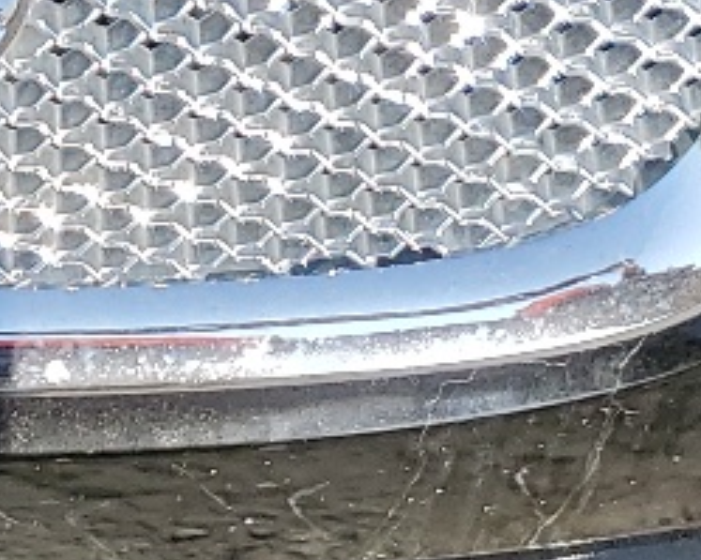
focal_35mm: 163
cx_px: -149
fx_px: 3380
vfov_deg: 8.6
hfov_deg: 11.6
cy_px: -830
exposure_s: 1/1429
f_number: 1.5
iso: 50
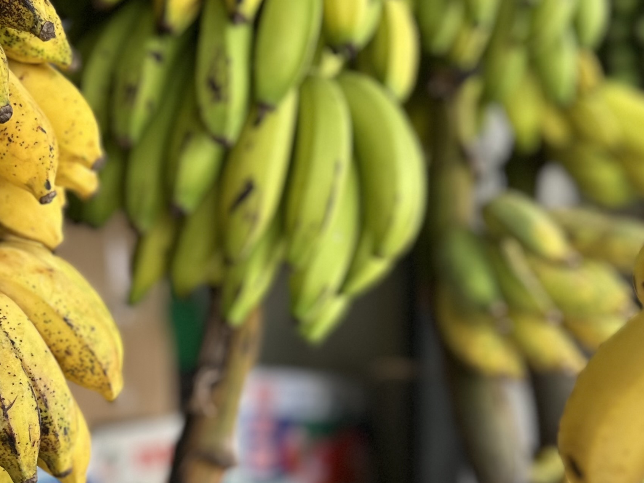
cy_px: 307
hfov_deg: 30.0
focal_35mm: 62
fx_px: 1153
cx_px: 72
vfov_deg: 23.6
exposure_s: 1/103
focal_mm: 5.7
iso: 125
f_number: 1.5
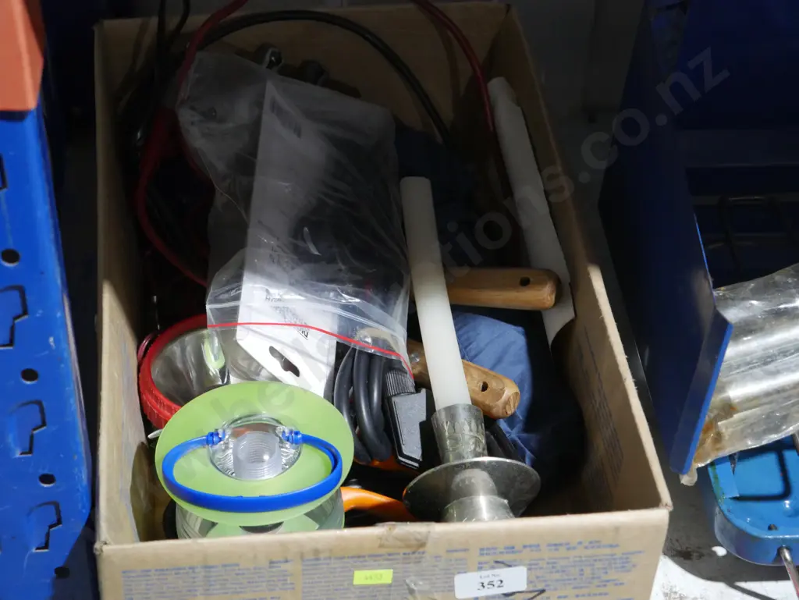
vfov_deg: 20.5
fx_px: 1663
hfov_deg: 27.0
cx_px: 400
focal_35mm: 72
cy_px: 300
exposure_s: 1/80
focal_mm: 36
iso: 2500
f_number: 5.5
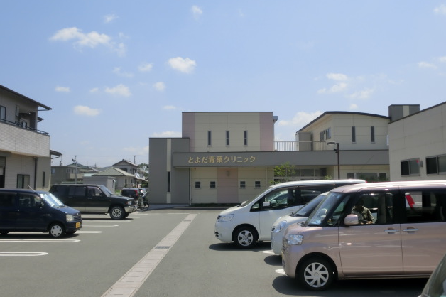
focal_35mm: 35
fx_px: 433
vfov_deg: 37.8
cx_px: 225
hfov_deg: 54.5
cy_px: 138
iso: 80
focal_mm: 5.93
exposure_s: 1/200
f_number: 9.4
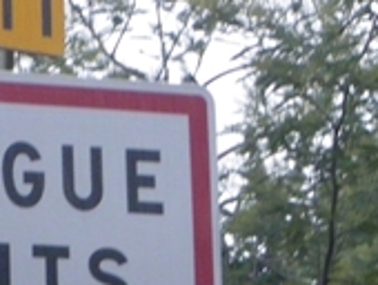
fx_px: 3292
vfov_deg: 4.9
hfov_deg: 6.5
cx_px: -231
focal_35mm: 301
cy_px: 530
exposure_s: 1/80
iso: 320
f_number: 4.8
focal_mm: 14.1
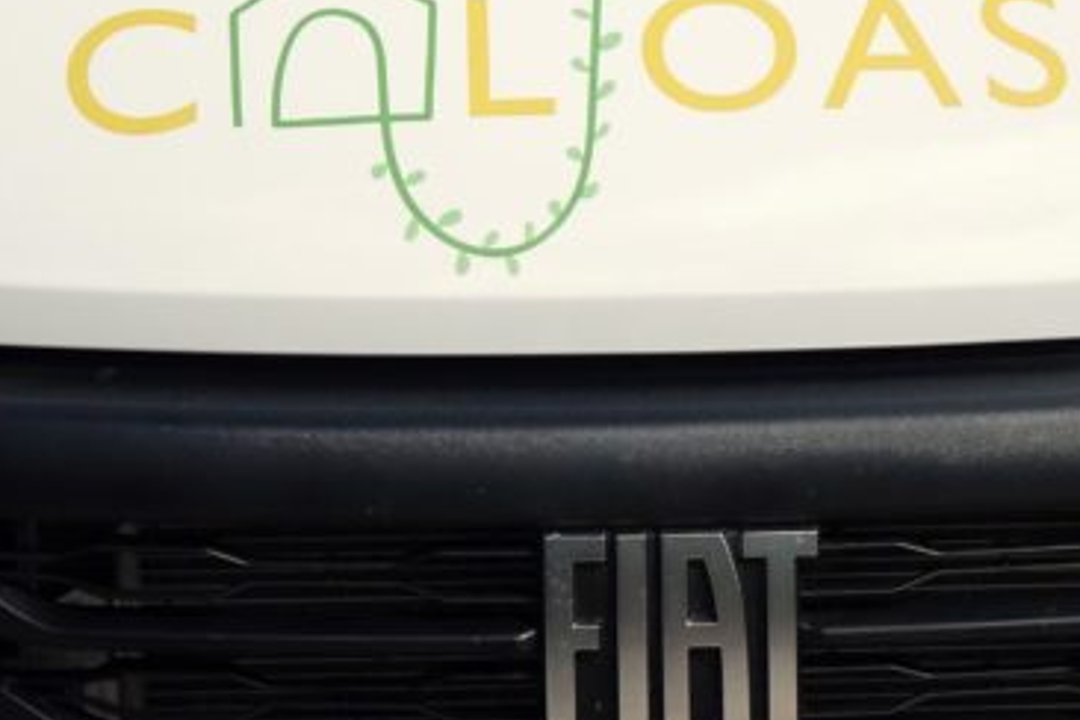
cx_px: 679
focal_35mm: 130
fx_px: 3900
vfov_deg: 10.5
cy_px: 339
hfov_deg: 15.7
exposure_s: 1/1000
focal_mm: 24.28
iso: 2000
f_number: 5.6
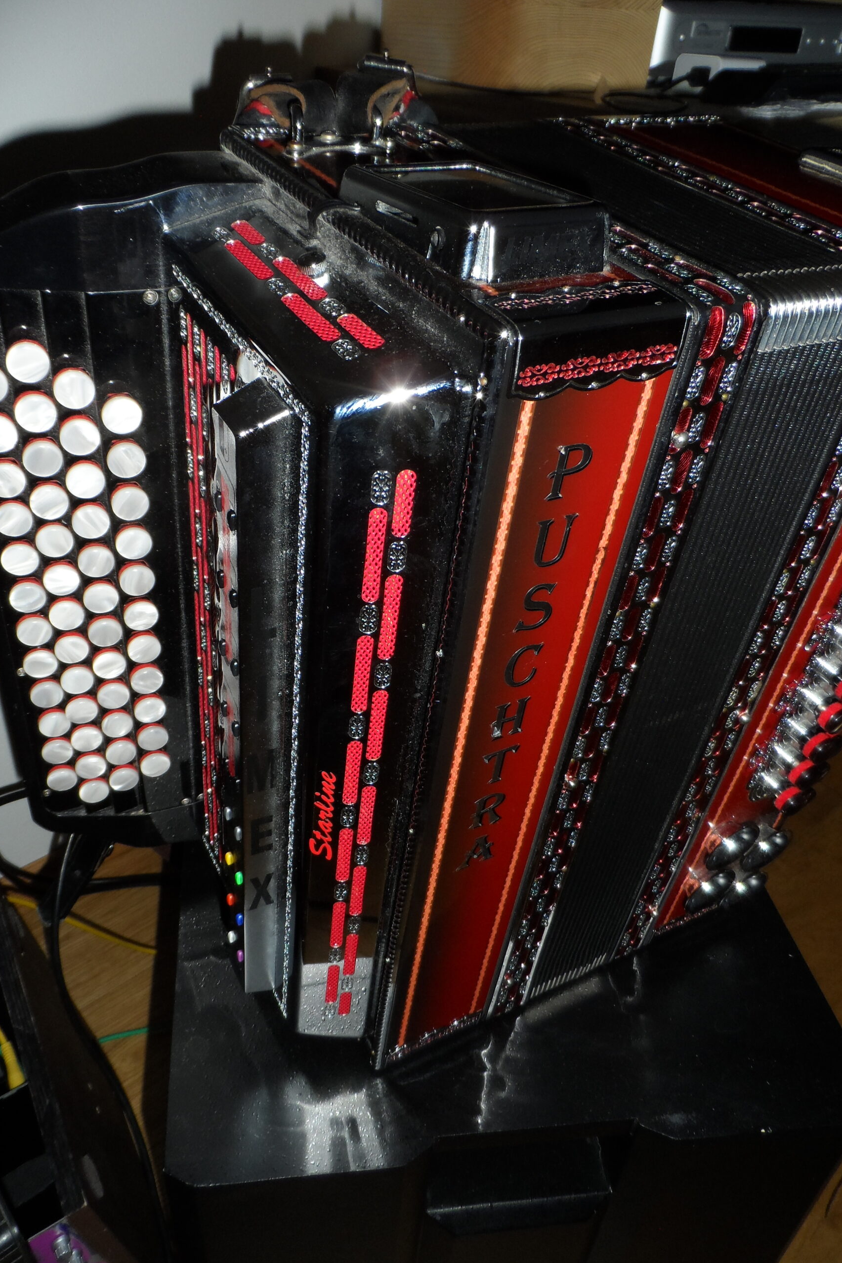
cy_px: 632
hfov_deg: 51.2
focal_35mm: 25
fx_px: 877
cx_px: 376
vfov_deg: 71.5
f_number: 3.2
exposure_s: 1/30
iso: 100
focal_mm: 4
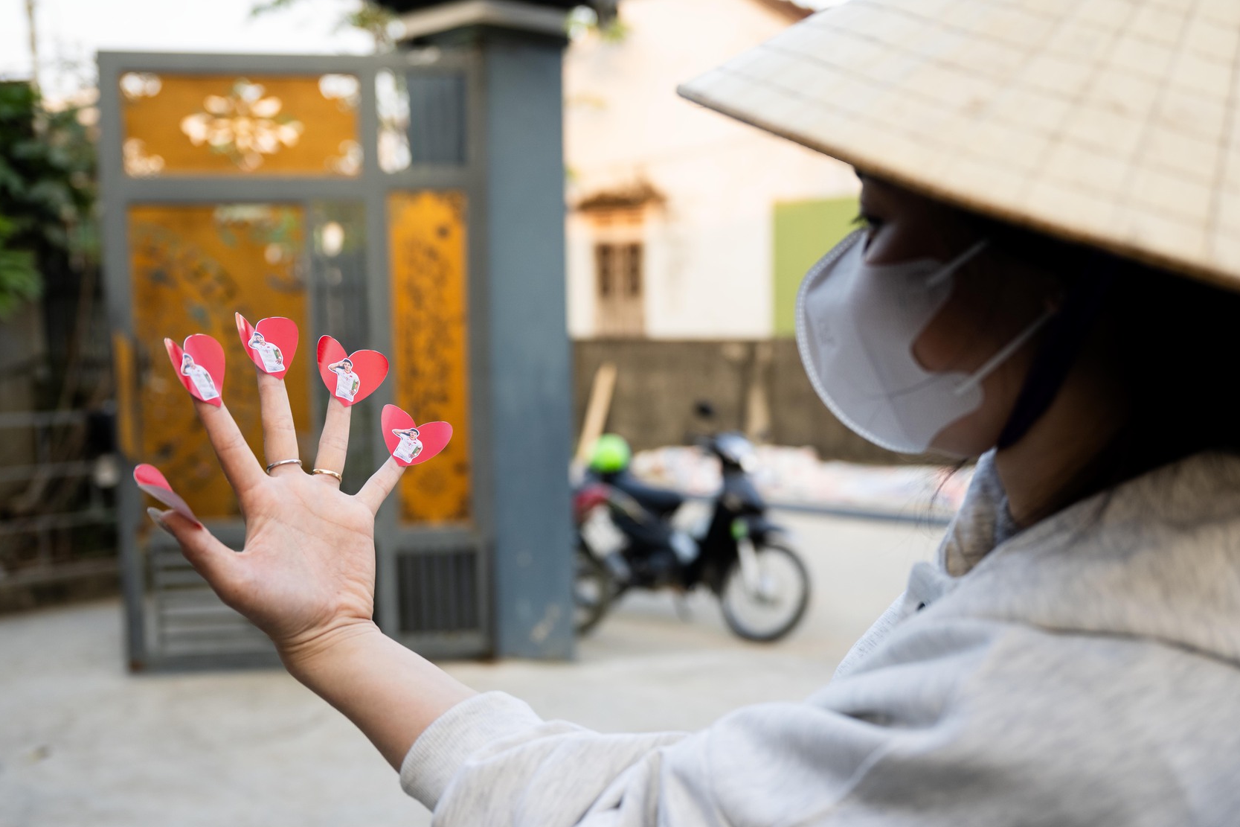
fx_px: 1446
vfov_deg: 31.8
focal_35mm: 42
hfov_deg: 46.4
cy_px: 472
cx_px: 606
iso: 320
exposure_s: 1/200
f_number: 3.2
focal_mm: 35
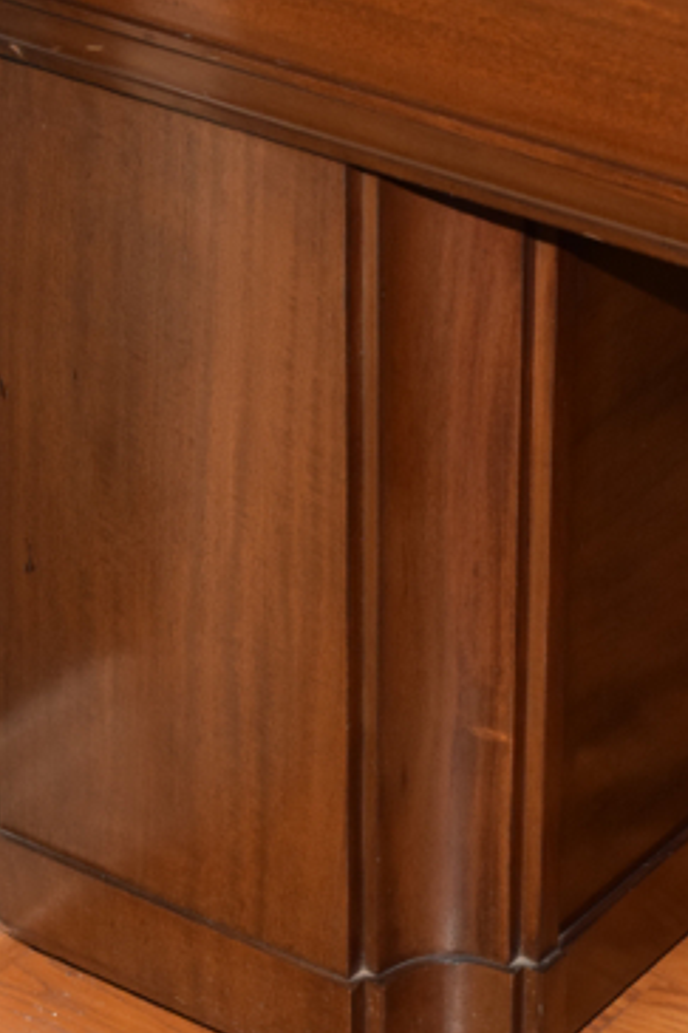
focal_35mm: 145
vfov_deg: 14.2
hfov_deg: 9.5
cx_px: 402
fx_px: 4157
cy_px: 528
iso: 800
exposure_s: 1/125
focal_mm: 55
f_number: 5.6
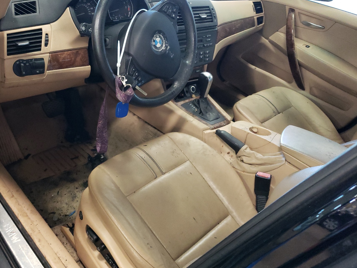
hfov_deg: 58.0
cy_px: 129
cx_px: 148
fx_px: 320
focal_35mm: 31
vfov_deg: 45.4
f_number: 1.5
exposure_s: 1/30
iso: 444
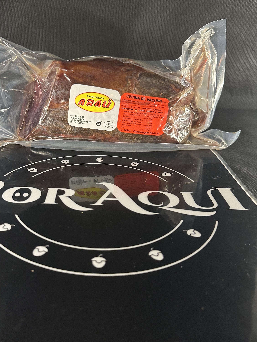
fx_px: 317
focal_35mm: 32
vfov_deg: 56.8
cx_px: 98
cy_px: 178
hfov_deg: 43.8
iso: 200
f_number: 1.78
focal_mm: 6.86
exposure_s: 1/100
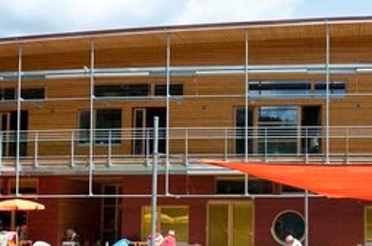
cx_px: 309
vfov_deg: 19.0
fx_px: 732
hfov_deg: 27.8
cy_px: 160
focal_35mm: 71
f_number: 8
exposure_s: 1/125
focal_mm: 24
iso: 200
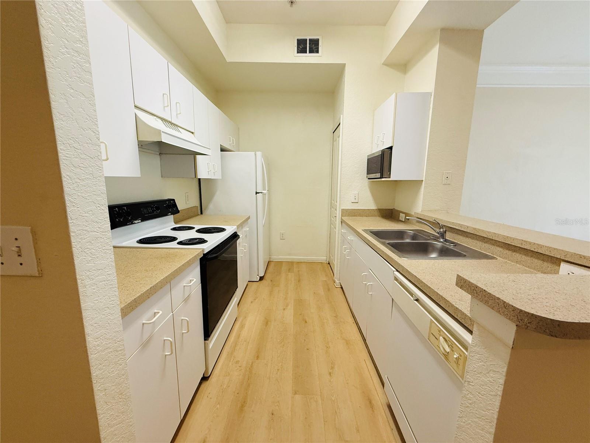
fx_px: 239
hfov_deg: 102.1
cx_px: 295
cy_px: 222
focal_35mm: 14
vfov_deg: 85.7
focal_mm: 2.22
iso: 320
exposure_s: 1/120
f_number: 2.2
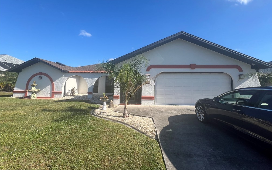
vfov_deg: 78.3
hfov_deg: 105.3
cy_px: 74
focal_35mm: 14
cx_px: 136
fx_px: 104
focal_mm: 1.57
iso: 32
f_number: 1.8
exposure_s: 1/1623
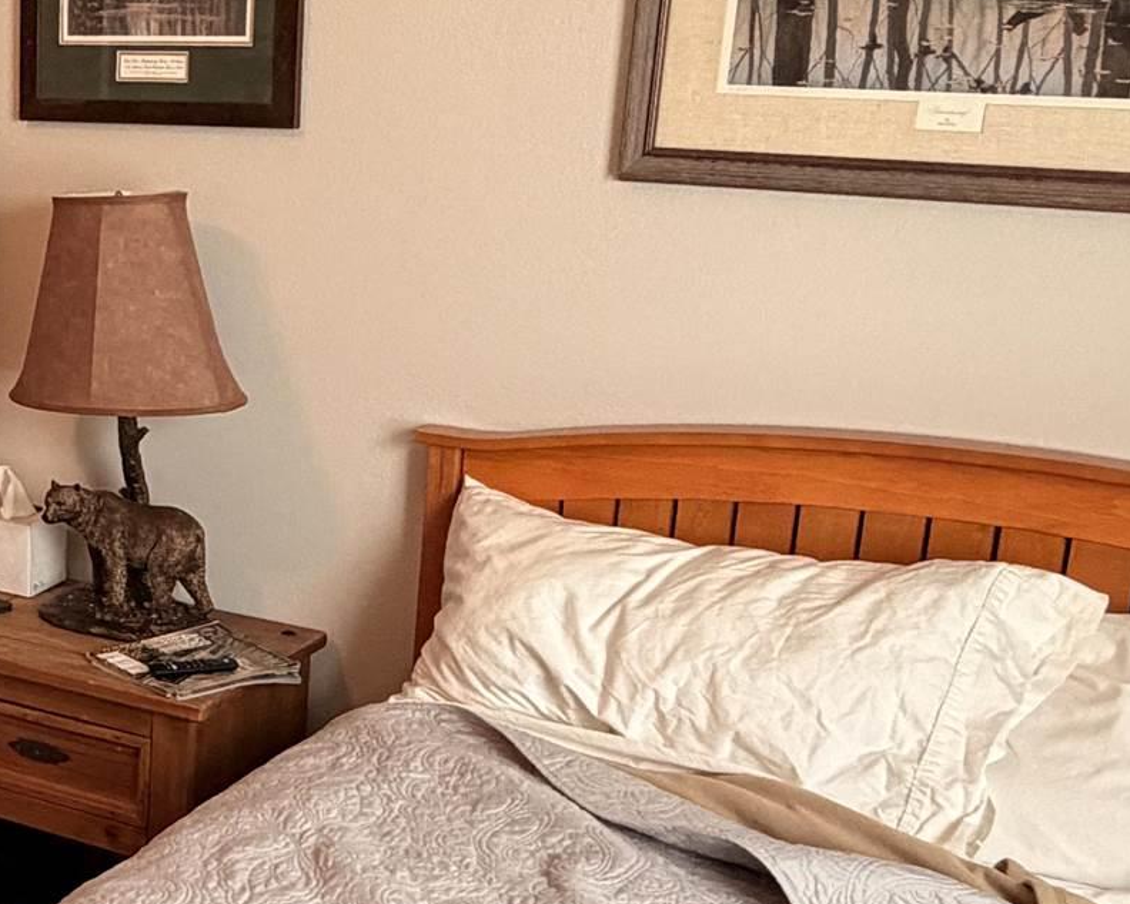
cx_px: 84
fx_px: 1773
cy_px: 538
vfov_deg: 28.6
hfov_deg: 33.3
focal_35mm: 53
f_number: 2.2
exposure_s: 1/60
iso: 250
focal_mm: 2.22
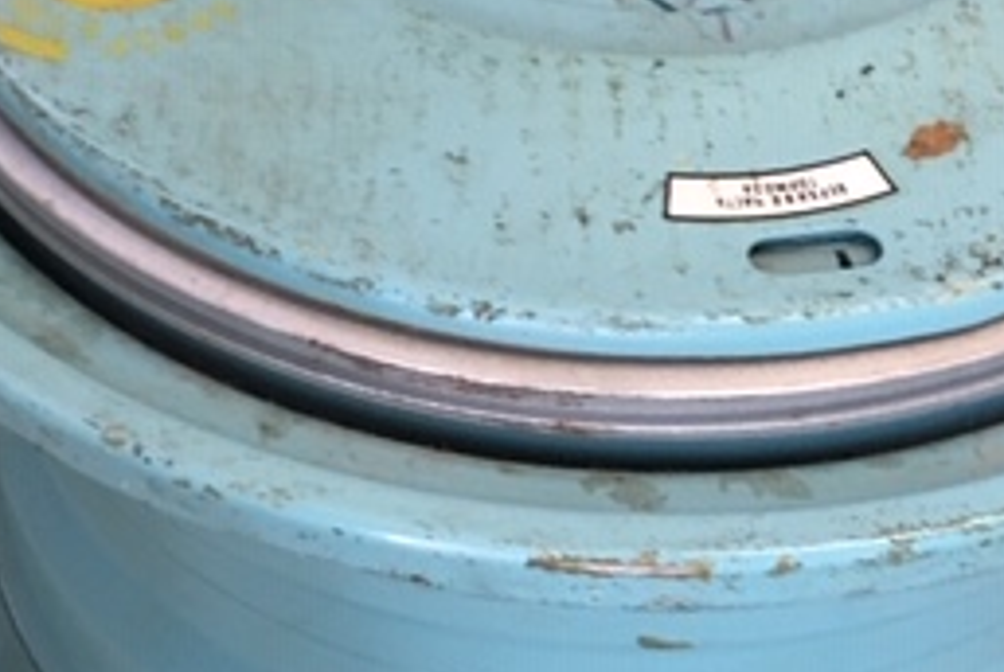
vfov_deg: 18.2
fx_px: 2094
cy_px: 406
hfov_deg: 26.9
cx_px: 641
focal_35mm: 75
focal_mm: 4.15
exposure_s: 1/33
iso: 160
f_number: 2.2
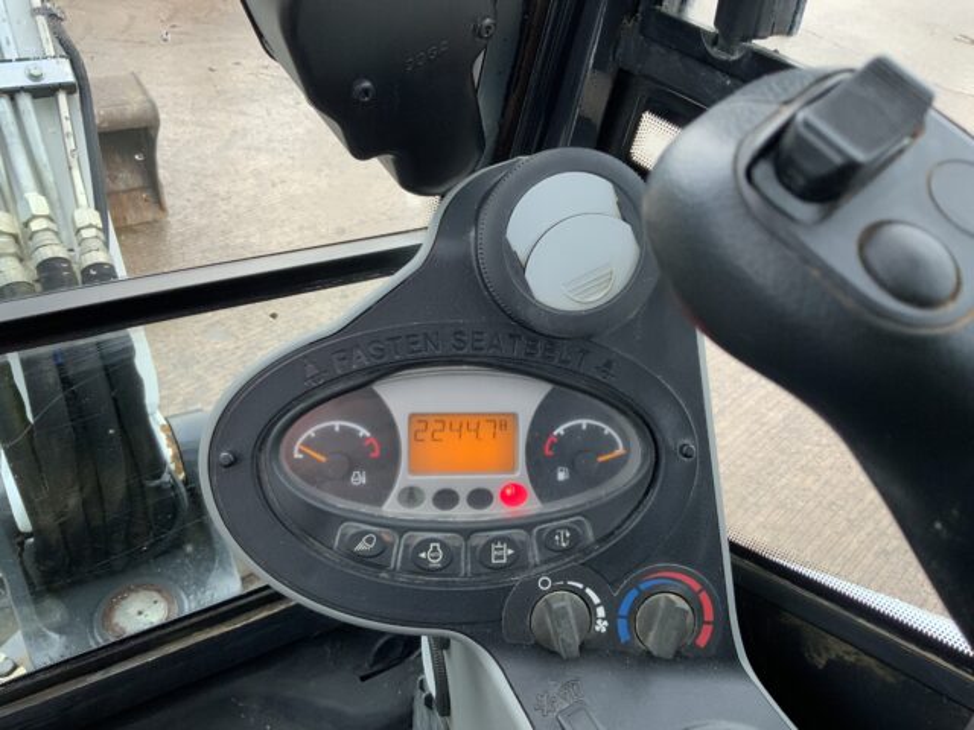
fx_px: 816
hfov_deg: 61.7
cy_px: 365
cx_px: 487
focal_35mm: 29
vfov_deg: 48.2
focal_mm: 3
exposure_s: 1/122
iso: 64
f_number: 1.8
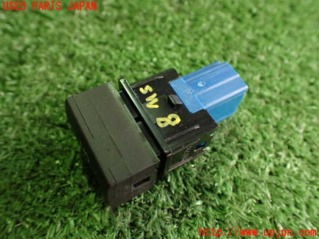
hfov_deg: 60.0
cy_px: 120
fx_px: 276
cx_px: 160
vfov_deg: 46.8
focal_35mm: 30
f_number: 2.3
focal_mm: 5.4
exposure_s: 1/80
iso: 800
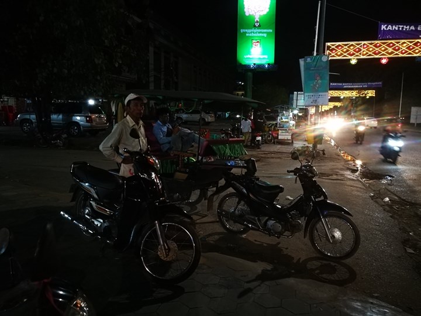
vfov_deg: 51.4
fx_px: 328
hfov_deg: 65.3
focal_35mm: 27
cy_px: 158
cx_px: 210
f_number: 2.2
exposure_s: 1/16.7
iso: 1000
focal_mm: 4.5
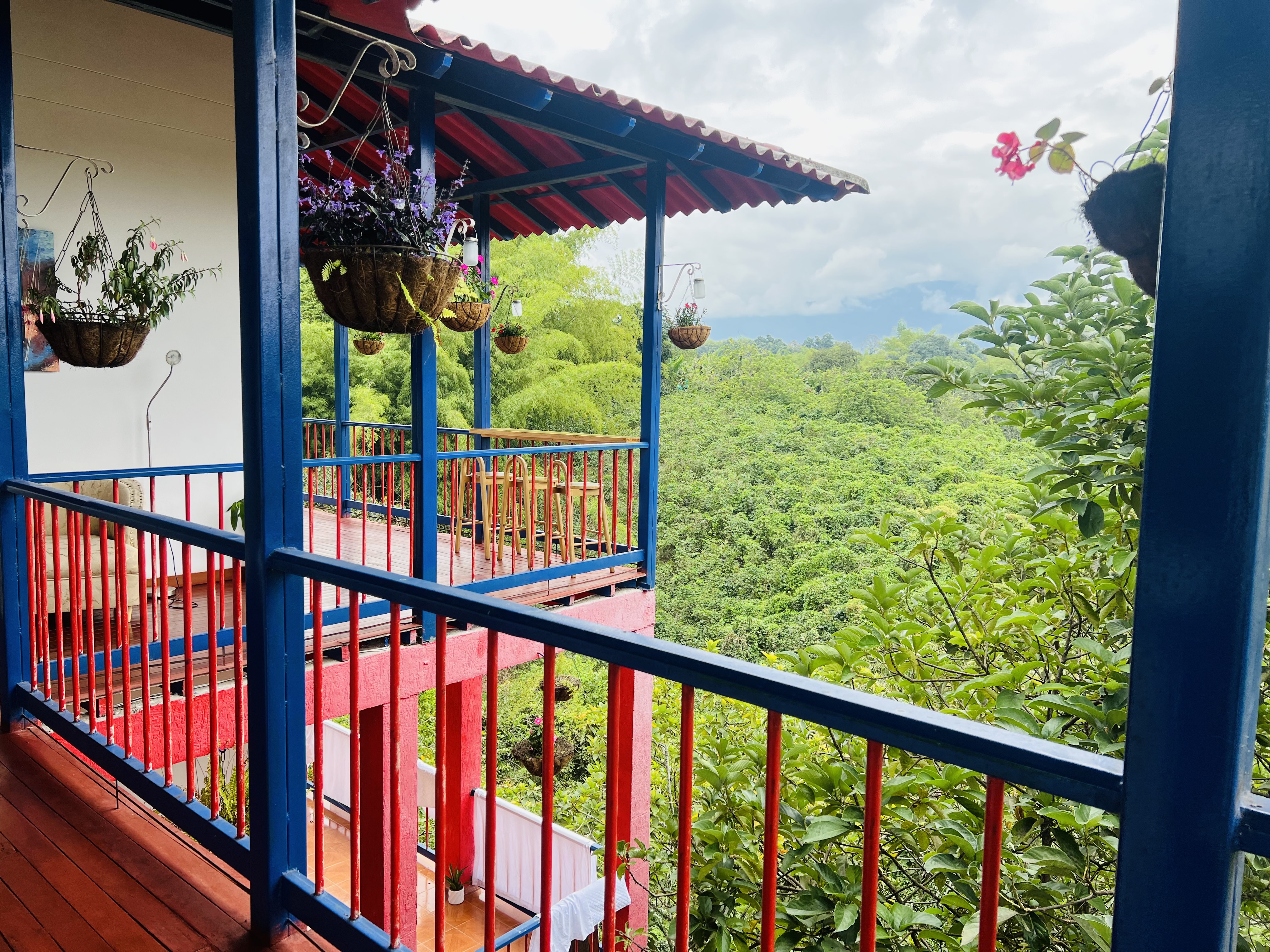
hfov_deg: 67.3
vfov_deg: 53.1
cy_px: 476
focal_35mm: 26
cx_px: 635
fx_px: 954
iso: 50
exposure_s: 1/1135
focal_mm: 5.7
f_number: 1.5
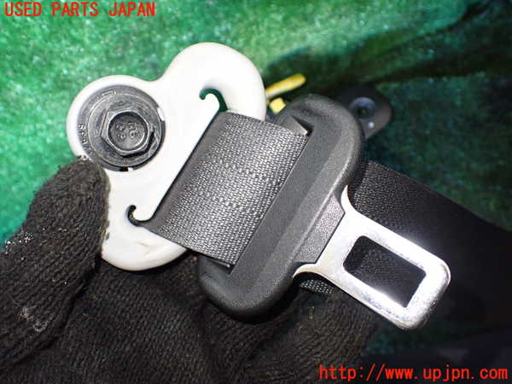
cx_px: 256
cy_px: 192
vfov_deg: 46.8
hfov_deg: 60.0
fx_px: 444
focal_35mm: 30
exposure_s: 1/60
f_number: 2.3
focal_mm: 5.4
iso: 800
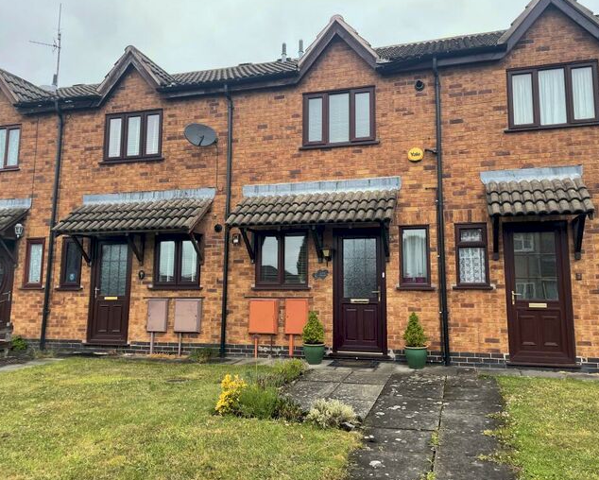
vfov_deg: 51.6
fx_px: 497
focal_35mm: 28
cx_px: 316
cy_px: 235
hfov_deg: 62.1
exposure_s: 1/520
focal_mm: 4.2
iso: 32
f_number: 1.6
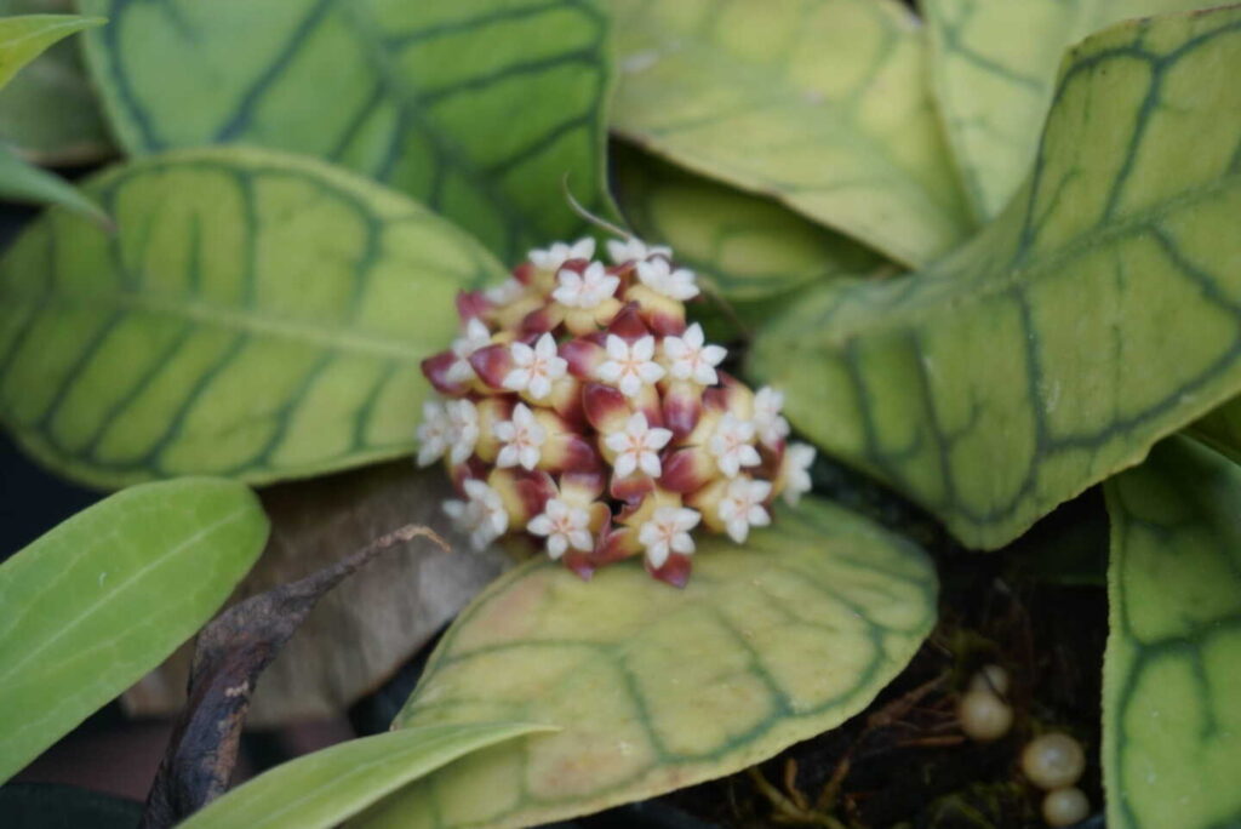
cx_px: 620
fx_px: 2587
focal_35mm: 75
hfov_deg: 27.0
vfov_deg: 18.2
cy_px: 414
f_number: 5.6
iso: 400
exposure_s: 1/160
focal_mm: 50
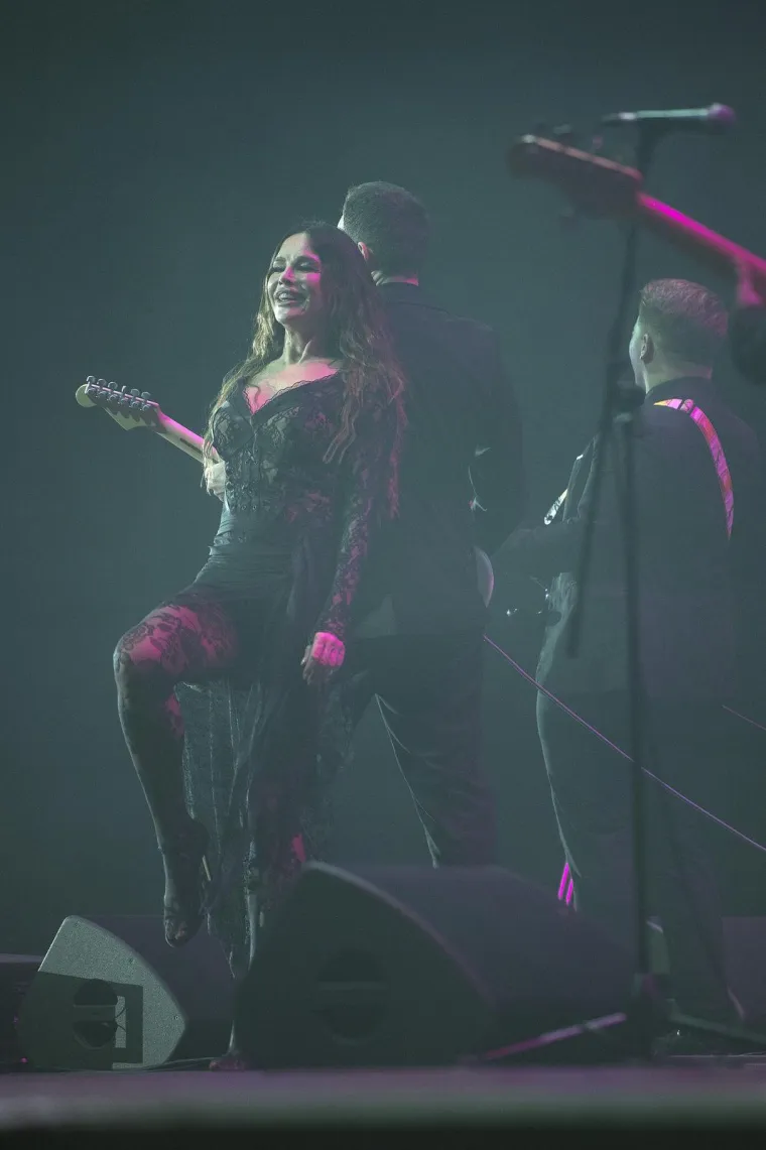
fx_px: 6387
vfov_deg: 10.3
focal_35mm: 200
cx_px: 383
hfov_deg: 6.9
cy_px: 575
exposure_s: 1/1000
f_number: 4
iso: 1000
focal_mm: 200
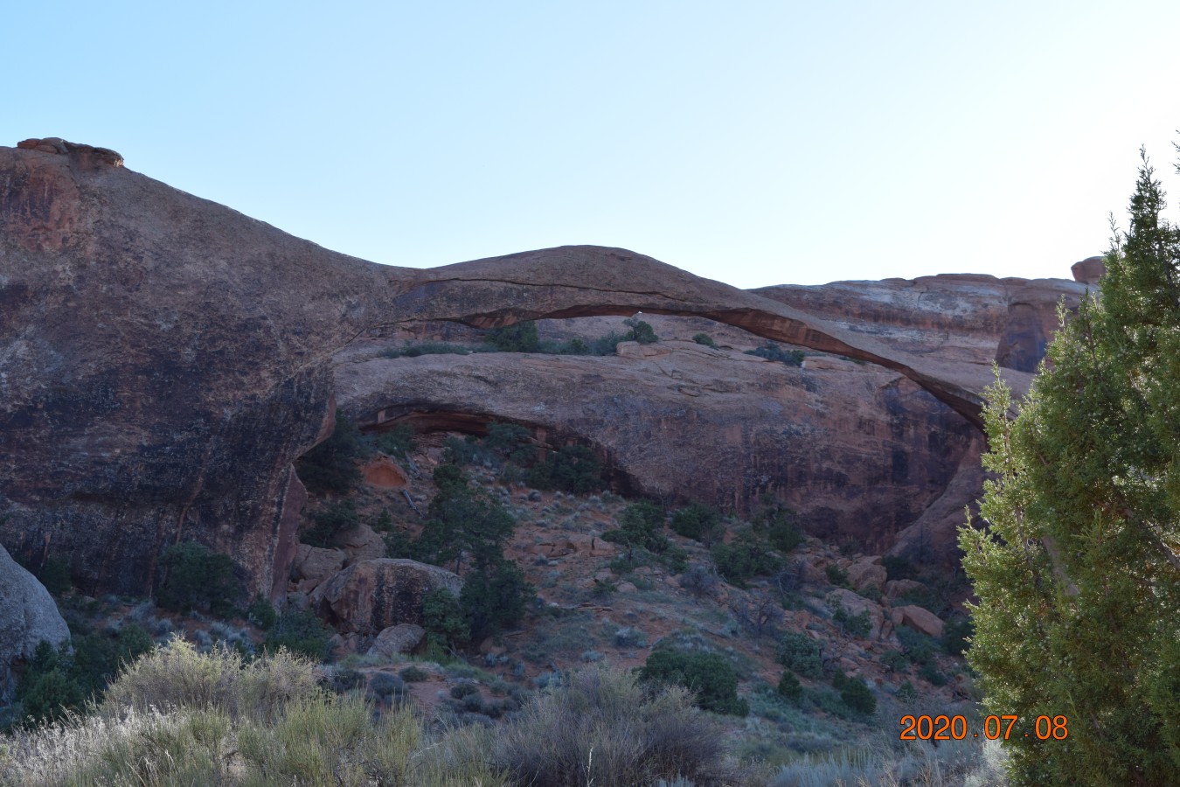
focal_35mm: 63
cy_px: 394
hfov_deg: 31.9
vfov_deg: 21.6
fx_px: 2065
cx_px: 590
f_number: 8
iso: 280
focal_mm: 42
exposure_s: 1/250
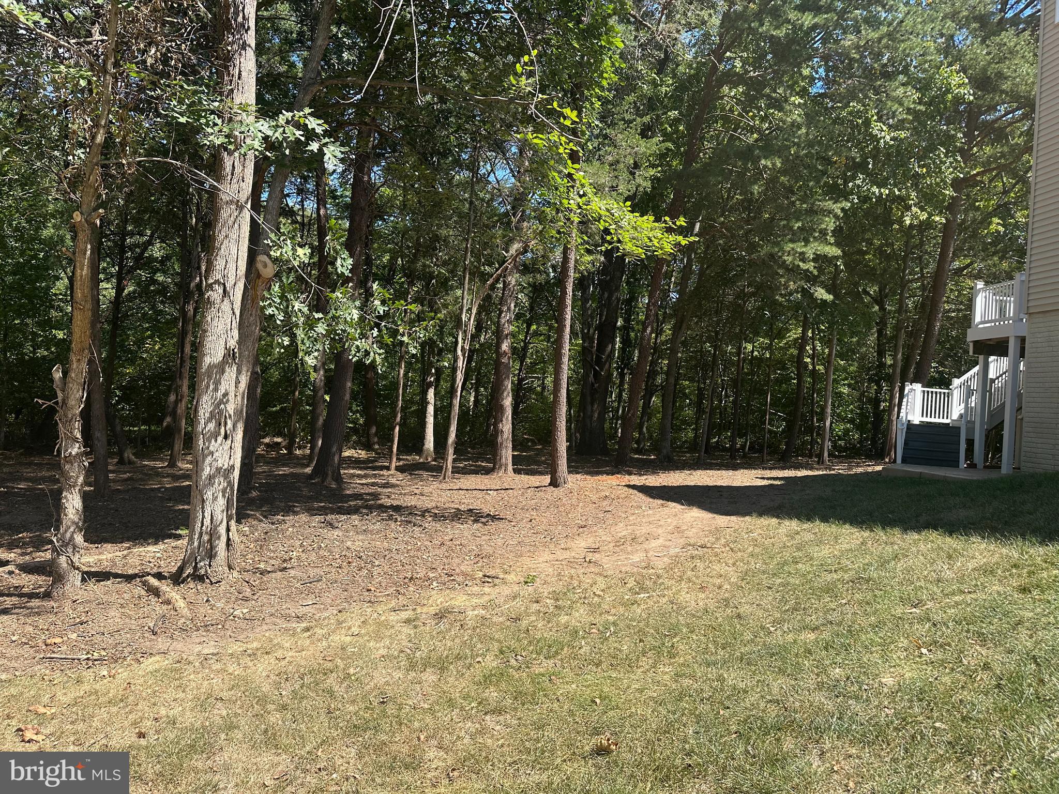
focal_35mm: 24
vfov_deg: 56.8
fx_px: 734
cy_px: 397
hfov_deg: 71.6
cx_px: 530
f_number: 1.78
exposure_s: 1/1613
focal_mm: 6.86
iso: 80
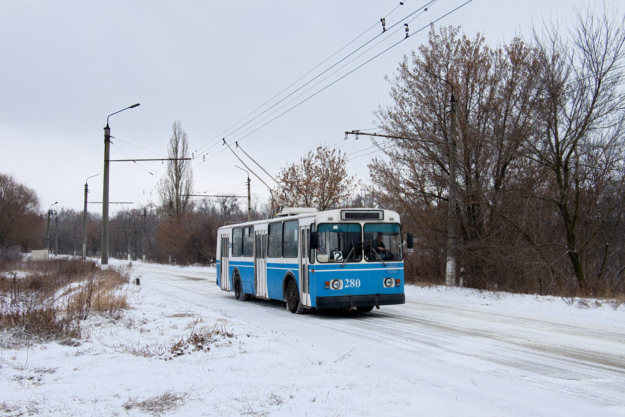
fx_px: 608
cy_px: 208
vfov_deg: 37.9
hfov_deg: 54.4
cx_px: 312
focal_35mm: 35
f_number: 5
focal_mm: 23.3
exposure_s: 1/400
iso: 200
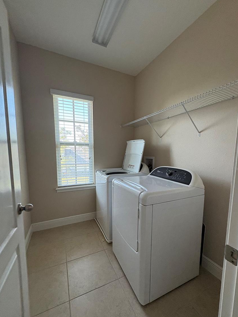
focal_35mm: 15
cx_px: 126
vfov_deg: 98.0
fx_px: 138
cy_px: 168
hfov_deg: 81.7
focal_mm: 2.22
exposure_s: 1/120
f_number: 2.2
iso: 250
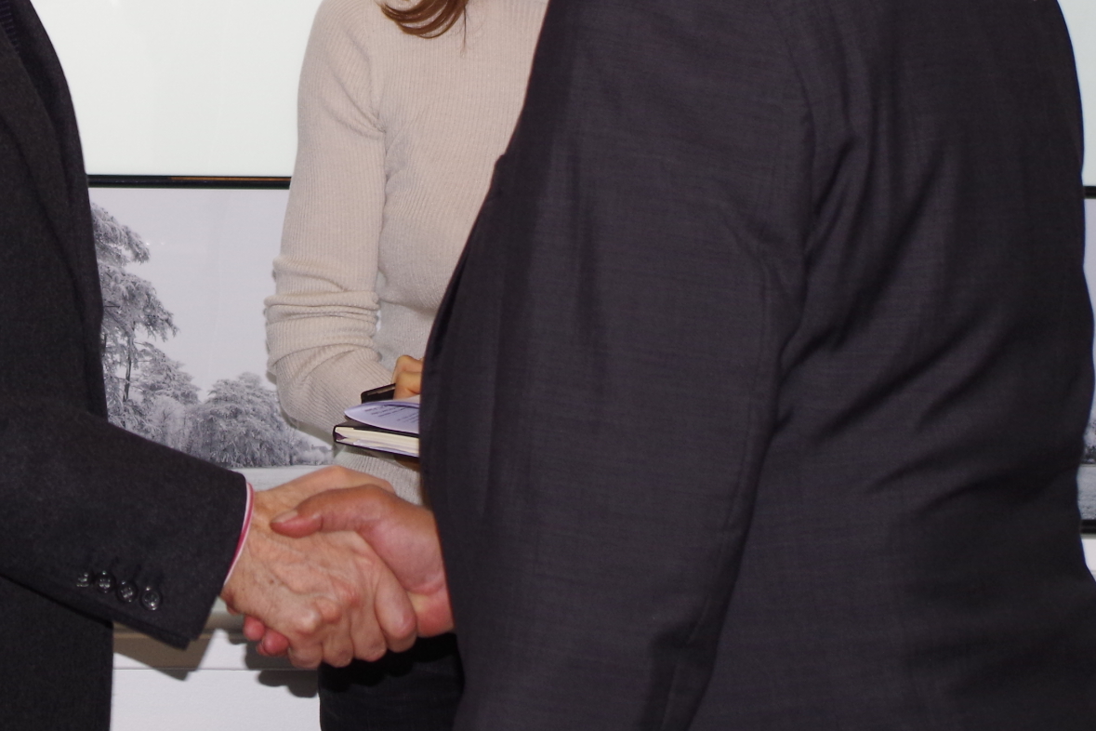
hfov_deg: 11.0
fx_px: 5693
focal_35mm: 187
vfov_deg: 7.3
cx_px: 205
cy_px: -8
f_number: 5.6
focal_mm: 55
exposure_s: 1/160
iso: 400
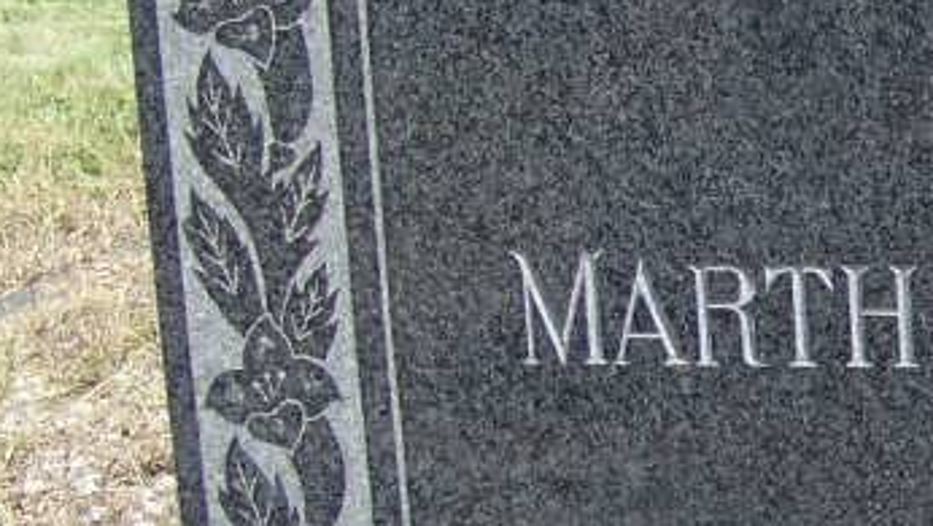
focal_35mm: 136
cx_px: 1257
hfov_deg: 15.0
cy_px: 513
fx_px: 3366
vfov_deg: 8.9
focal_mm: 5.85
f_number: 2.8
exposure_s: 1/640
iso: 64
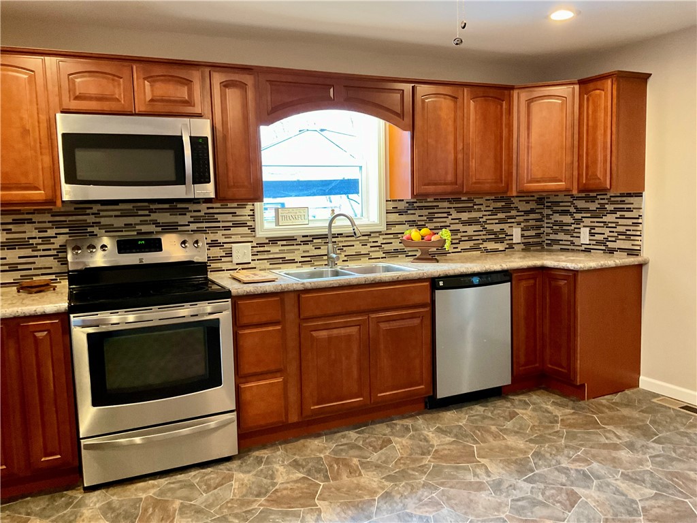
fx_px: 584
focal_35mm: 29
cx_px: 348
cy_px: 262
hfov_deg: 61.7
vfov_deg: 48.2
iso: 320
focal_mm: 3
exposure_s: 1/40
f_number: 1.8
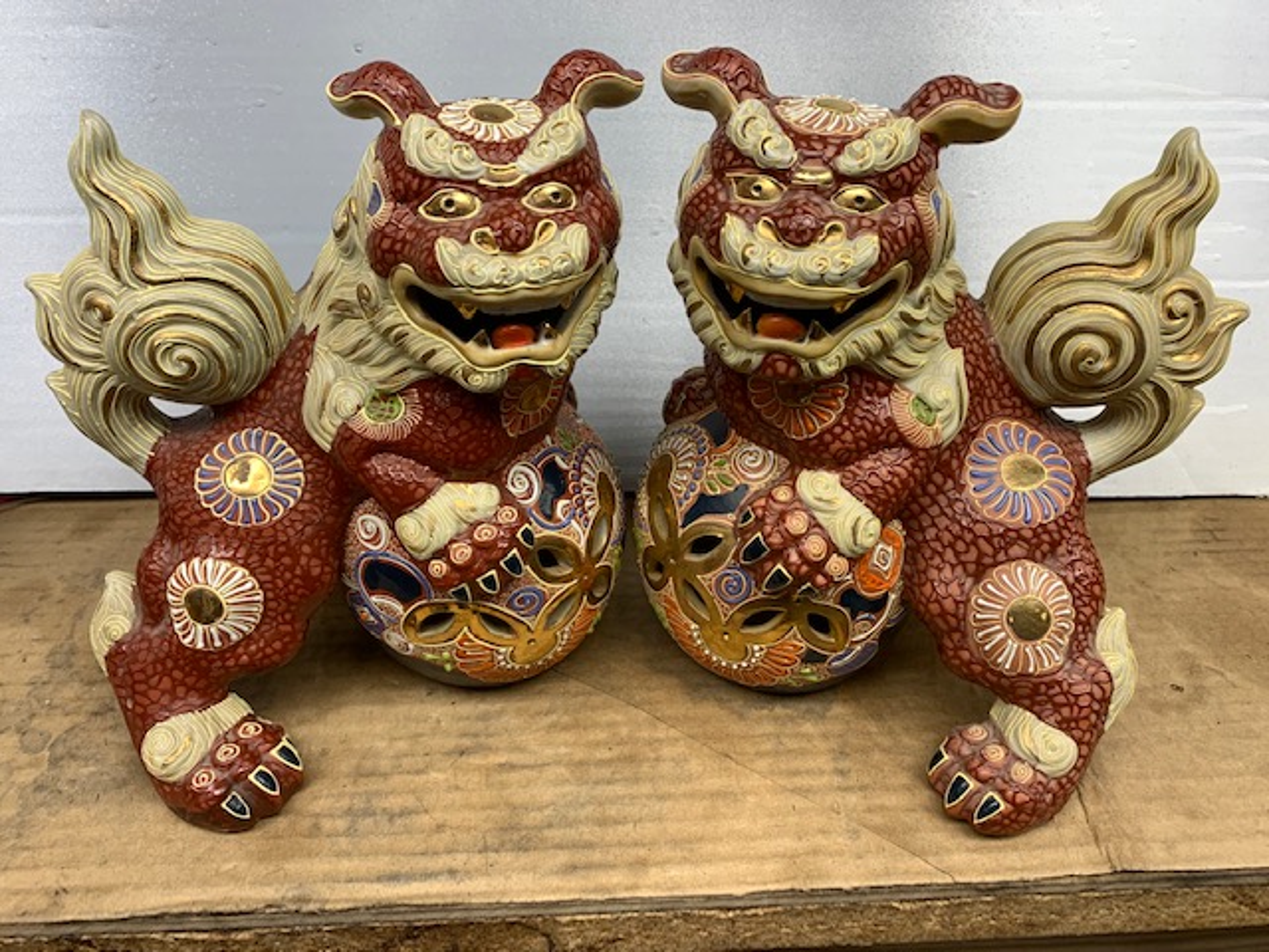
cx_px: 634
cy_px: 476
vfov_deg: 53.1
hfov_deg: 67.3
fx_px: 953
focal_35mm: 26
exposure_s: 1/120
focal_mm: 4.25
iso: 32
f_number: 1.8
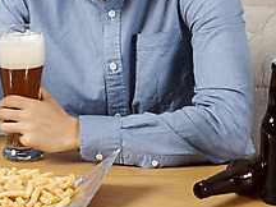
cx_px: 25
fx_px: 2464
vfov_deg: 4.8
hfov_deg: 6.4
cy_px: 22
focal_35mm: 309
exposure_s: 1/125
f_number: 11
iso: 100
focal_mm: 116
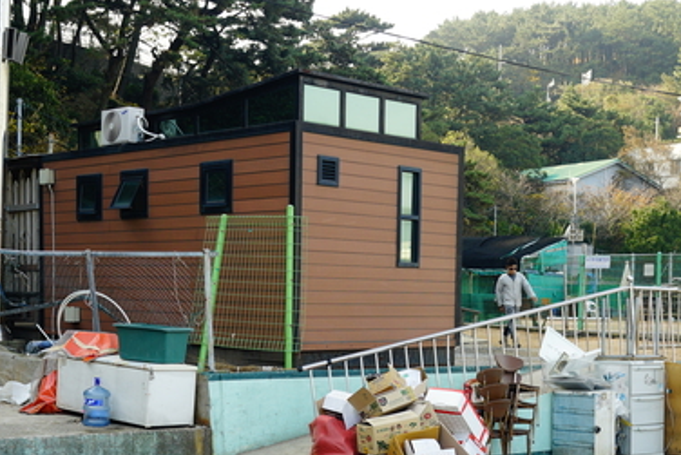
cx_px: 360
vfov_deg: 20.6
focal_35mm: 65
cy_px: 401
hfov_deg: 30.9
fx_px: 1230
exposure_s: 1/200
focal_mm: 35
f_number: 5
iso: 320
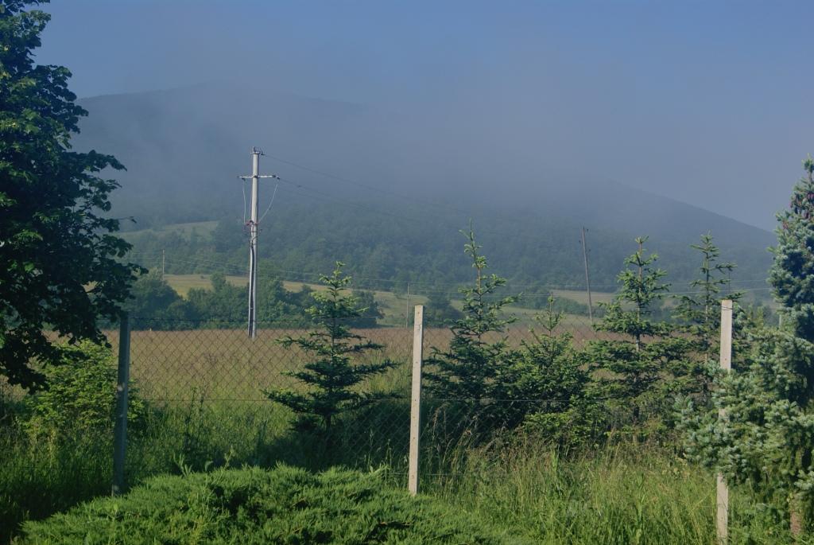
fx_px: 1188
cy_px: 272
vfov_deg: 25.8
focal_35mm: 52
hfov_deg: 37.8
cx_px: 407
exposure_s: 1/320
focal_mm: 35
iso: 100
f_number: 9
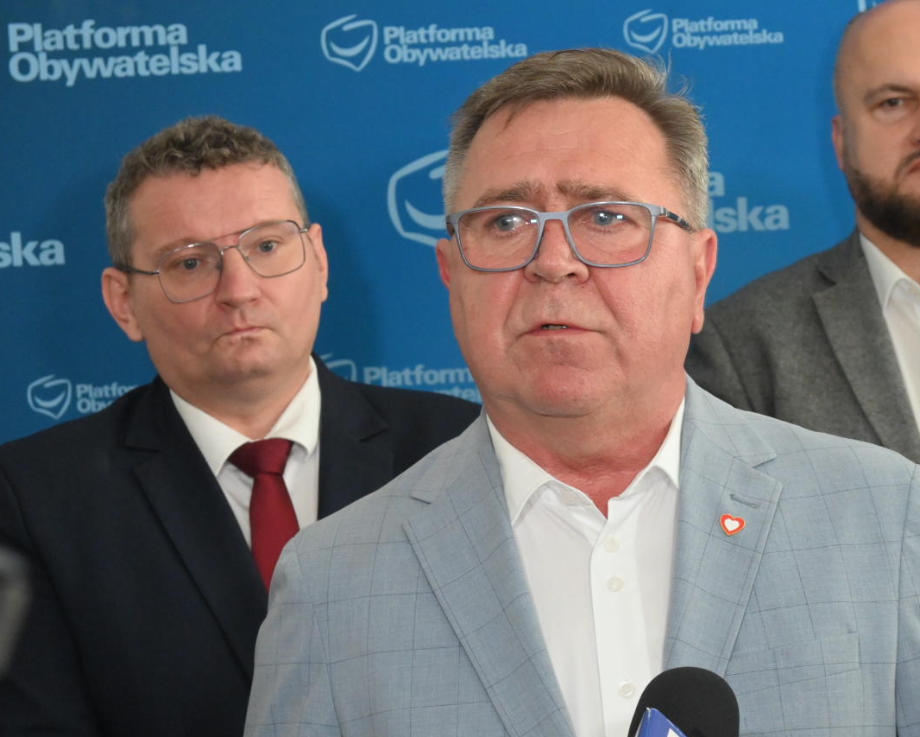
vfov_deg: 14.4
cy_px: 397
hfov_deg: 17.9
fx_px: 2914
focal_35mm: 107
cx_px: 605
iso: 3200
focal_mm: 50
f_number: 6.3
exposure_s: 1/100
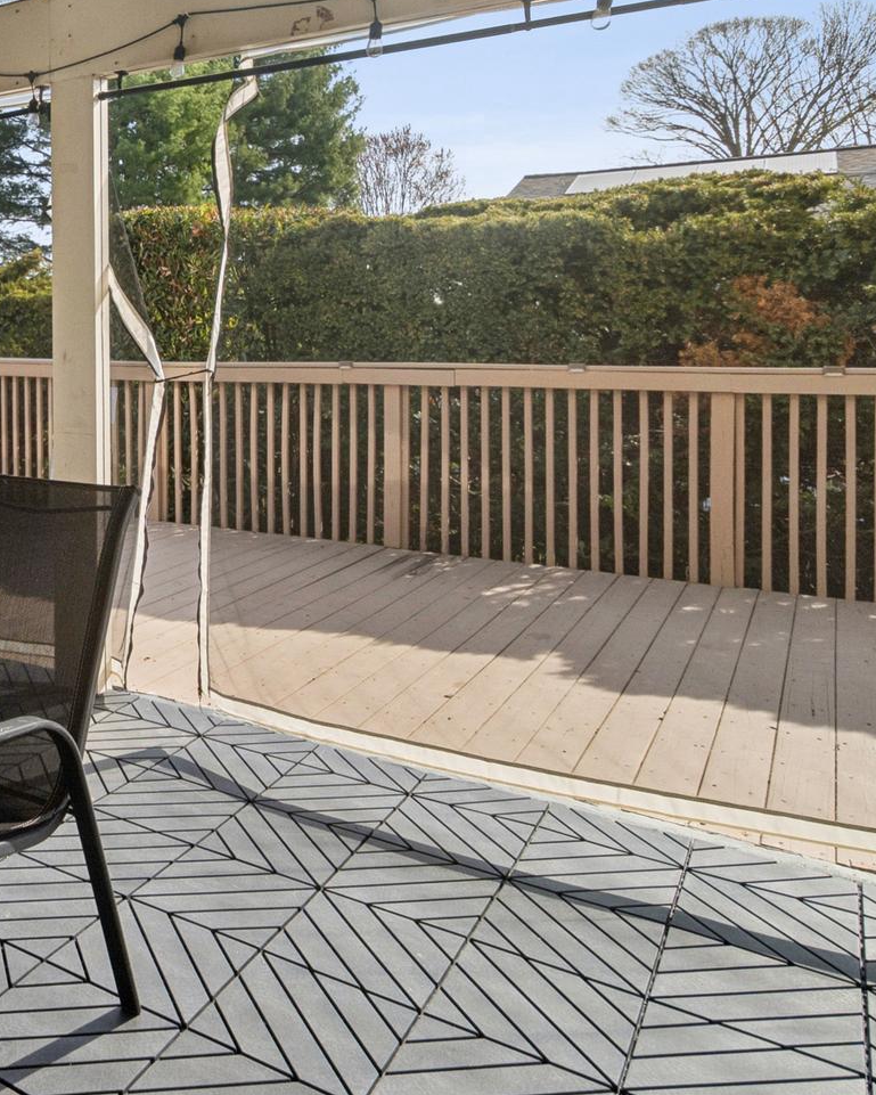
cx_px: -8
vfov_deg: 57.1
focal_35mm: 30
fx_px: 972
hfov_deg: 41.8
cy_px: 342
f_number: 9
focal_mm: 10
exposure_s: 1/125
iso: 250
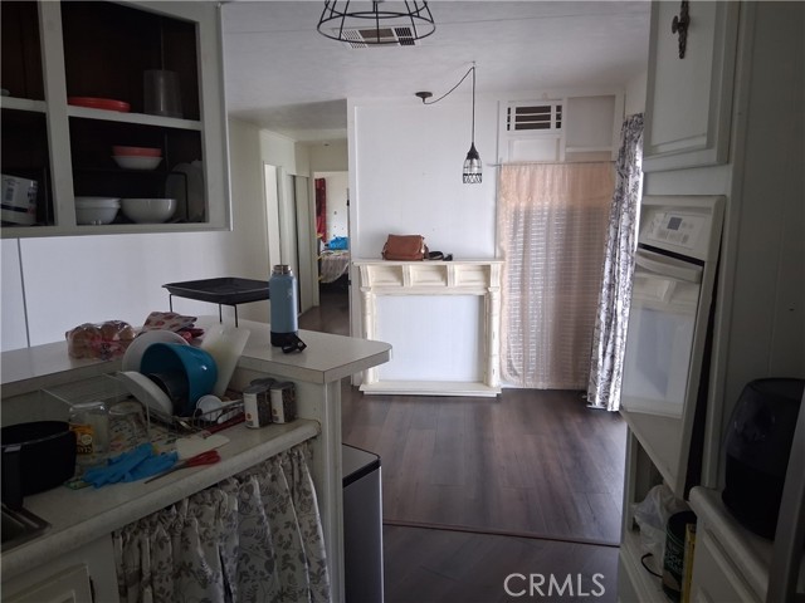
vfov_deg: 53.1
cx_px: 402
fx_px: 605
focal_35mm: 26
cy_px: 302
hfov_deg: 67.3
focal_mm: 3.98
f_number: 1.8
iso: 500
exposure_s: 1/50
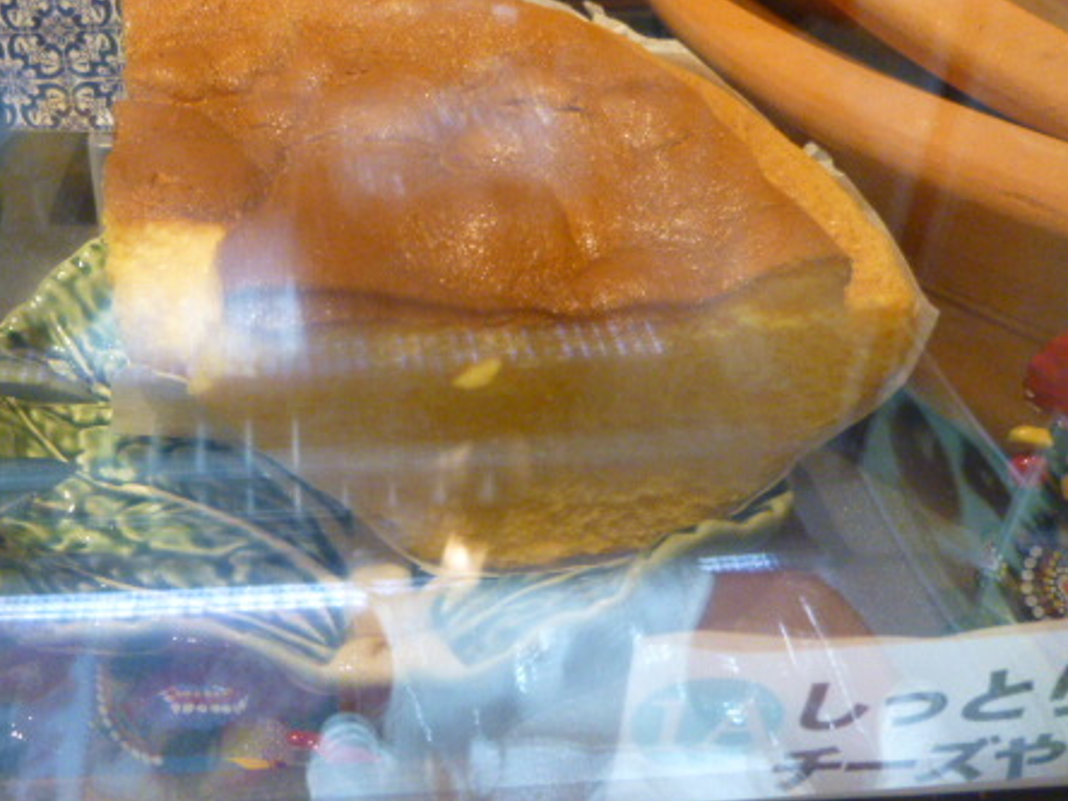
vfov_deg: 39.1
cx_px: 344
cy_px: 260
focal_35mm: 36
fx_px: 1111
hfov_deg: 50.3
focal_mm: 4.5
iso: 800
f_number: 3.1
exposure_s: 1/60
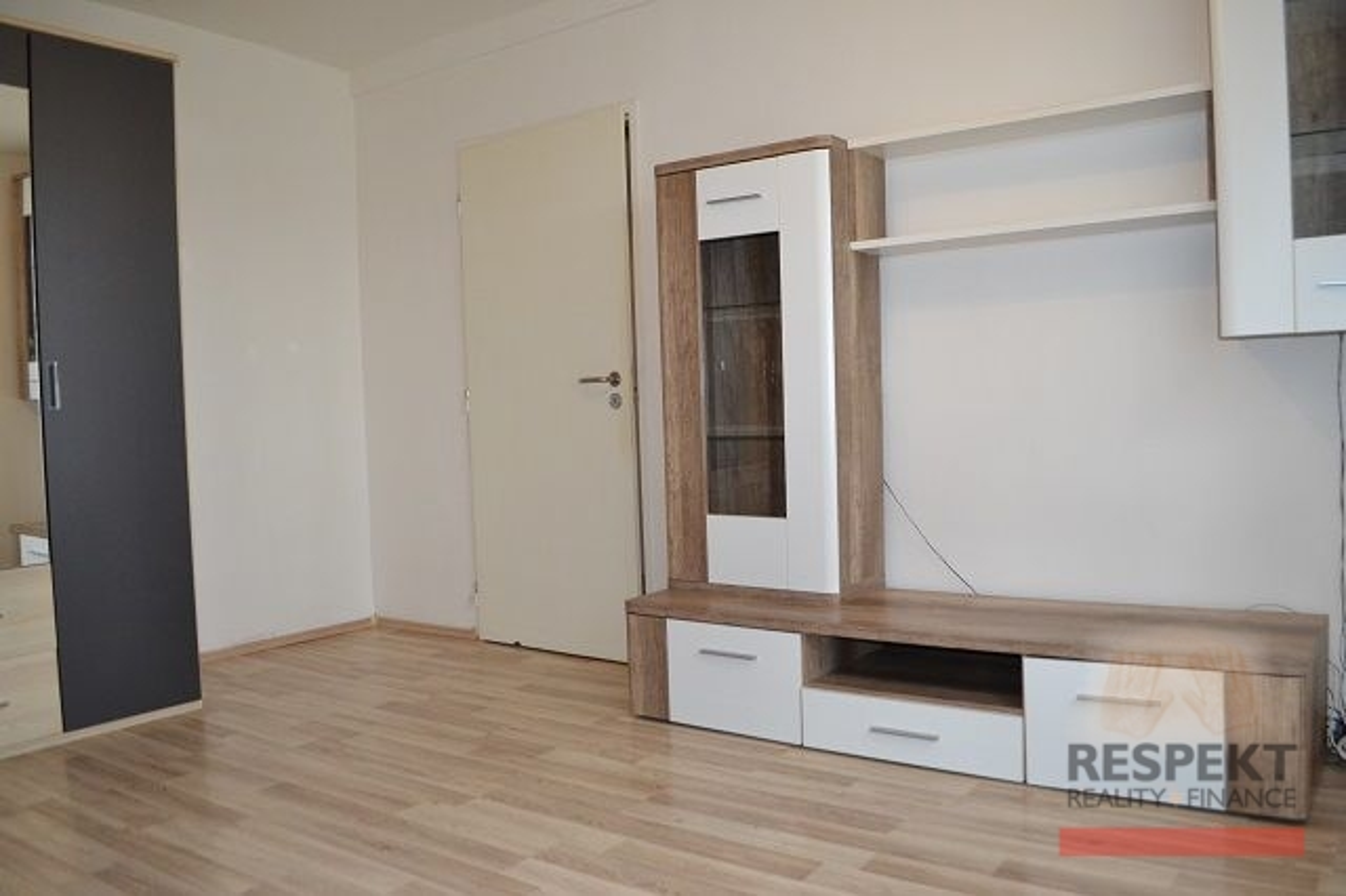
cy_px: 448
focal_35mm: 27
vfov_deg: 47.9
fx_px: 1009
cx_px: 673
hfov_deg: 67.4
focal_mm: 18
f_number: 3.5
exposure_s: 1/60
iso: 1000
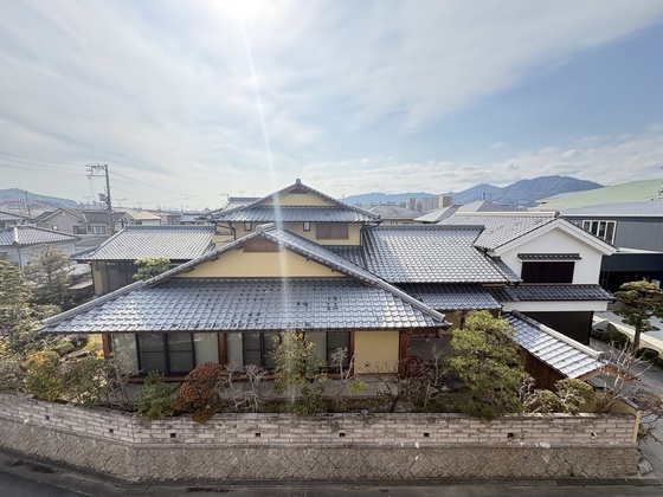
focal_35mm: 14
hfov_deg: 102.1
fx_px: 268
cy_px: 248
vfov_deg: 85.7
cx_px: 332
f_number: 2.2
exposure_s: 1/1063
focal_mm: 2.22
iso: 64
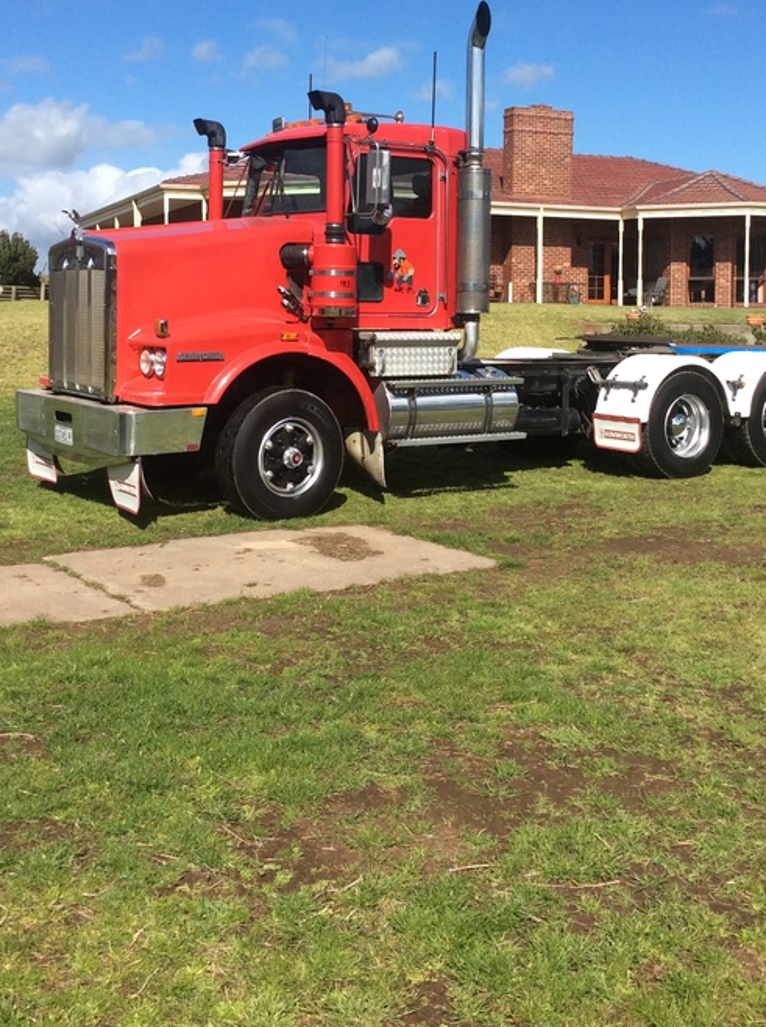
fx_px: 1273
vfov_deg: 43.4
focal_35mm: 43
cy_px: 361
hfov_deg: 33.5
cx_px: 421
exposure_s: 1/1431
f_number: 2.4
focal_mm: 3.3
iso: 32
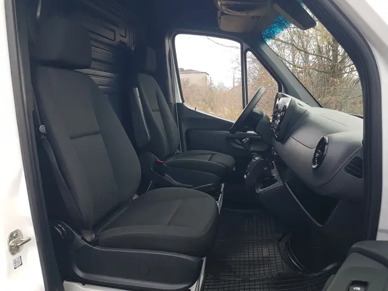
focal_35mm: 26
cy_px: 146
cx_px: 194
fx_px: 291
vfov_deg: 53.1
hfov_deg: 67.3
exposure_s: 1/130
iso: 40
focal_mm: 4.2
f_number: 1.7
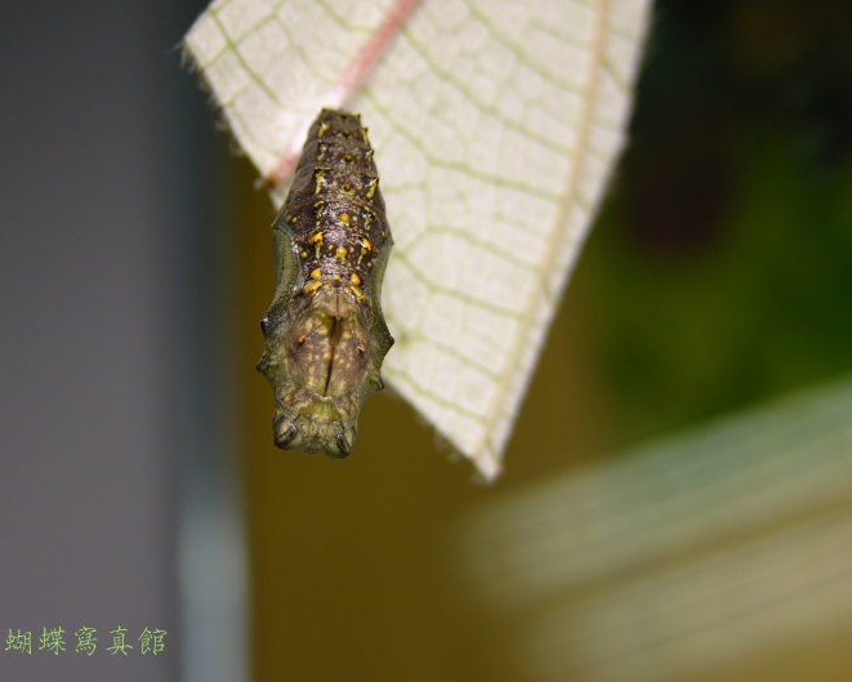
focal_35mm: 130
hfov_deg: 14.8
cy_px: 303
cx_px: 375
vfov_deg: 11.9
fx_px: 3279
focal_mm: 27.3
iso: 50
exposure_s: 1/38.6
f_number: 3.7
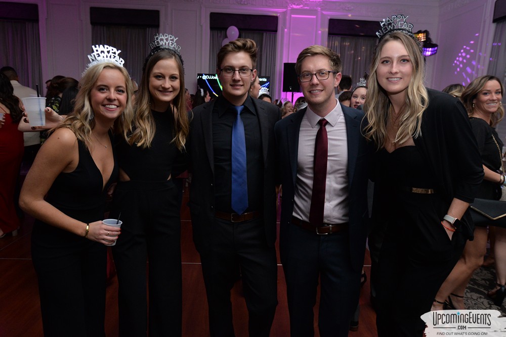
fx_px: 281
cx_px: 253
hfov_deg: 84.0
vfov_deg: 61.9
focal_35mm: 20
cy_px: 168
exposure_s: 1/100
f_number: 5
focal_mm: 20
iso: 2000
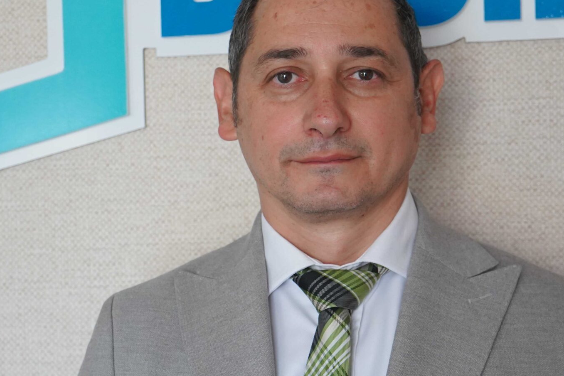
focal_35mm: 117
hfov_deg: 17.5
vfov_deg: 11.7
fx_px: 1833
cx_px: 337
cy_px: 254
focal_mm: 62
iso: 2500
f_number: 5.6
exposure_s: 1/160
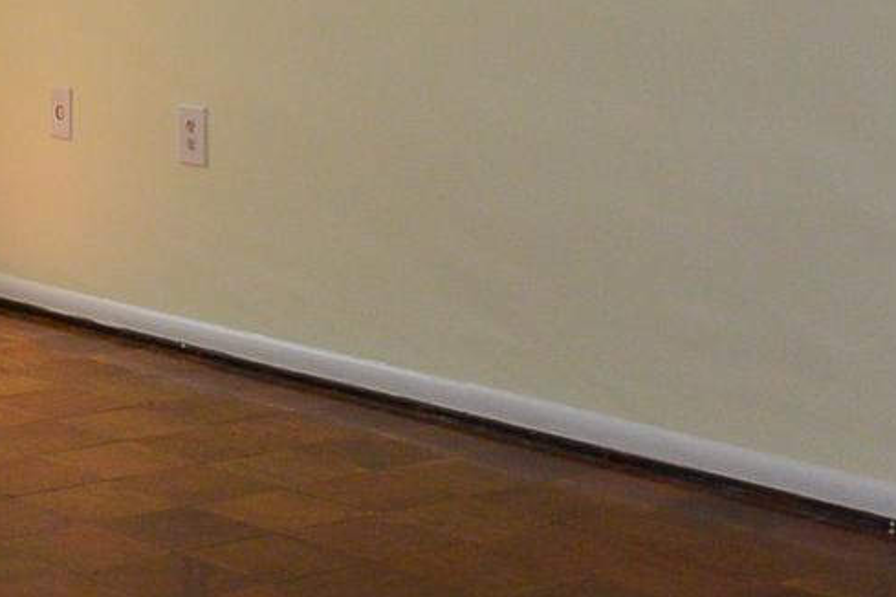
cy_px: -232
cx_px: -255
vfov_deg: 11.7
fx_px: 2812
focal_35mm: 113
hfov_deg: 17.1
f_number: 4
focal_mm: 10
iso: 200
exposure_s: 1/200
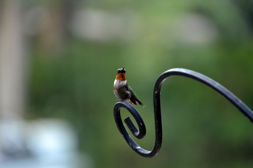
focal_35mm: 600
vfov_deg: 2.3
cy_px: 84
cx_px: 126
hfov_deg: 3.4
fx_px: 4207
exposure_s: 1/160
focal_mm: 400
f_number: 6.3
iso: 1600
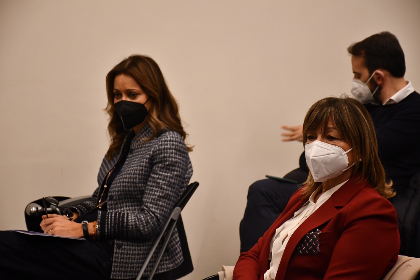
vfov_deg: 11.4
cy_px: 140
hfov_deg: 17.1
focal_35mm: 120
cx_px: 210
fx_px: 1399
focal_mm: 80
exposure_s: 1/125
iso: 2000
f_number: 5.3
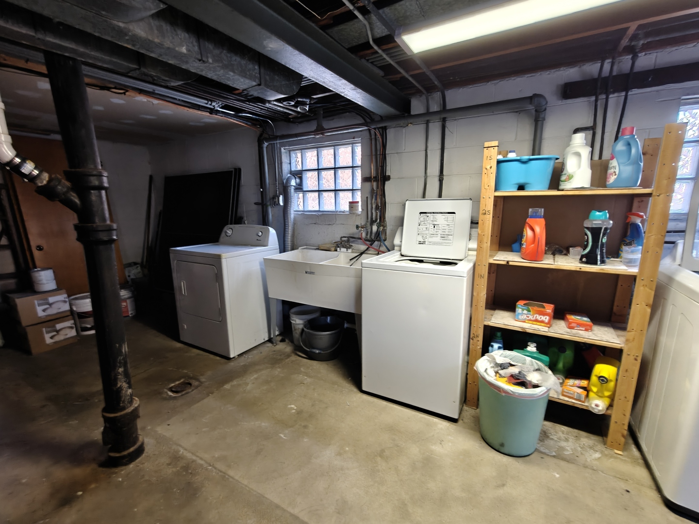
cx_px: 350
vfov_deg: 81.7
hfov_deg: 98.2
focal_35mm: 15
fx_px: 303
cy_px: 262
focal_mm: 2.3
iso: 2000
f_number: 2
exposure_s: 1/22
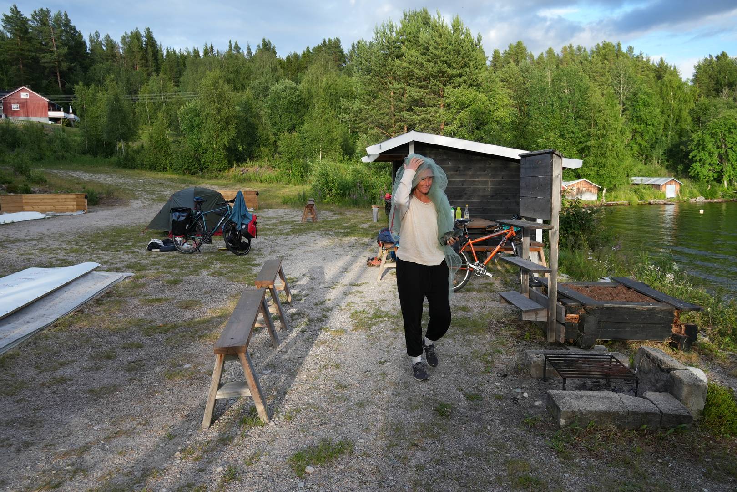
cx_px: 368
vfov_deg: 47.9
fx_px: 553
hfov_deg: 67.4
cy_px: 246
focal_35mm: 27
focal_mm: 18
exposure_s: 1/160
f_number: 4
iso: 250
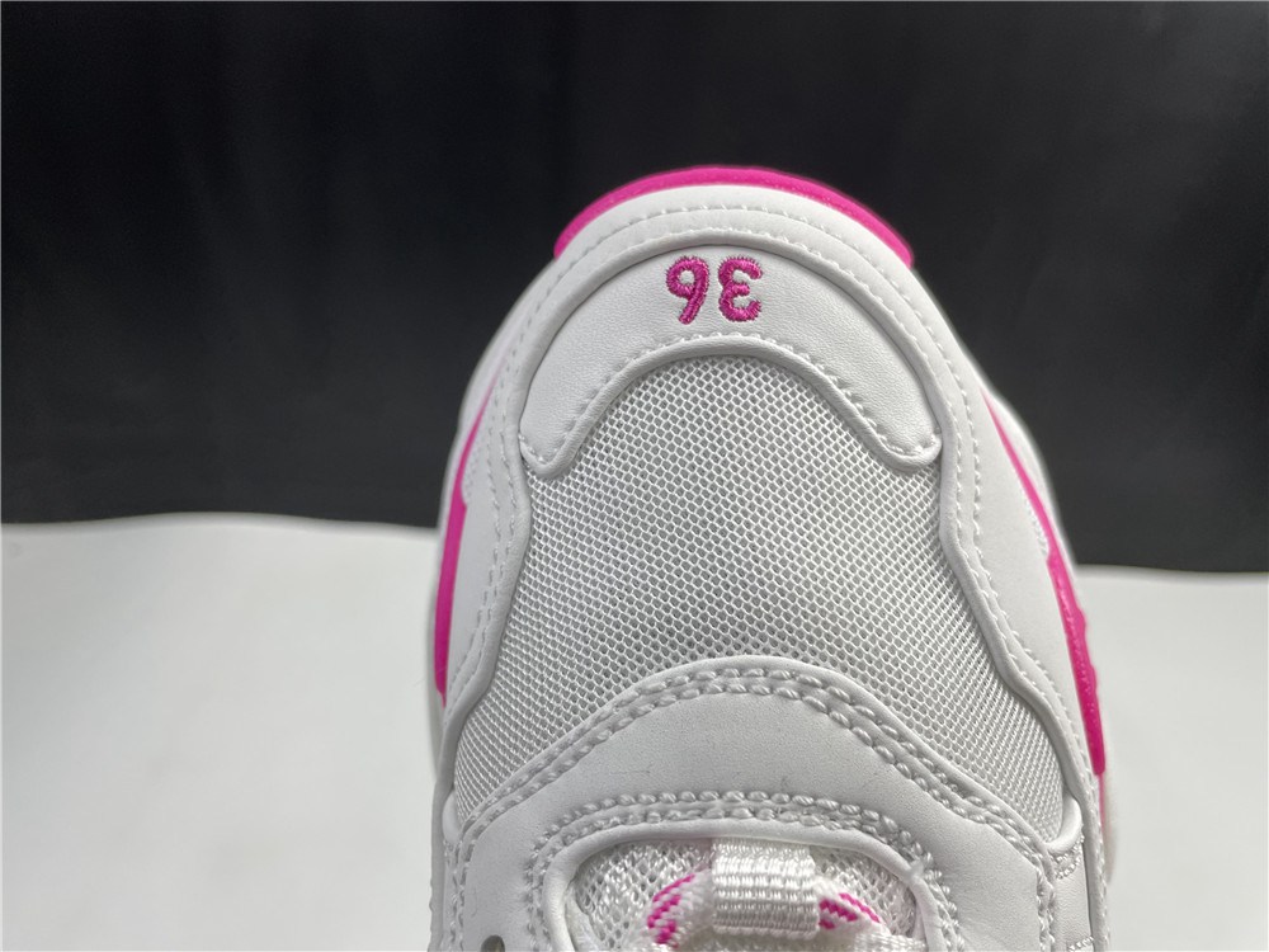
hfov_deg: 67.3
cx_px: 634
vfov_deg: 53.1
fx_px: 953
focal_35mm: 26
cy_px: 476
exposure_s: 1/121
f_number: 1.6
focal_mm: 4.2
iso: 40
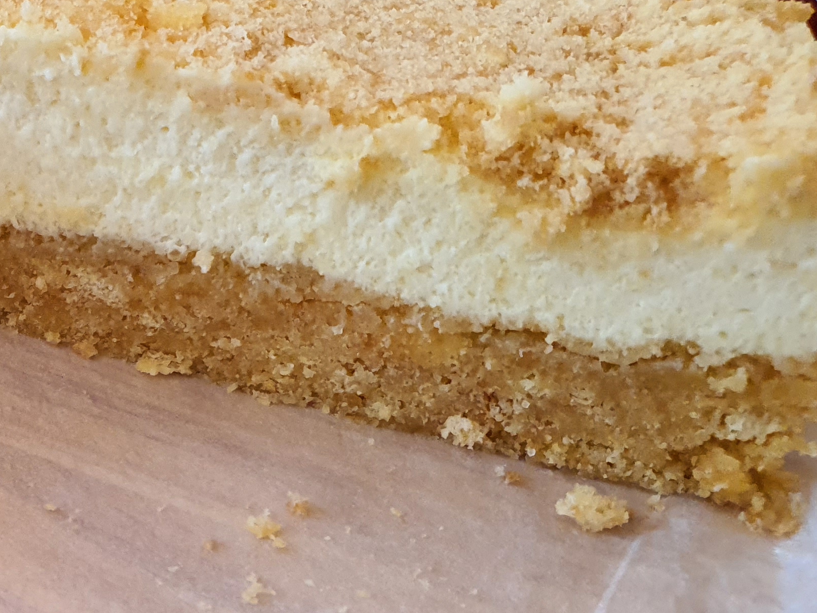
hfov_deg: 26.4
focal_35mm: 65
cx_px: -174
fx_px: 1534
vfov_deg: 22.5
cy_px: 425
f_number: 2.4
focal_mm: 4.3
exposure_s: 1/50
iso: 250
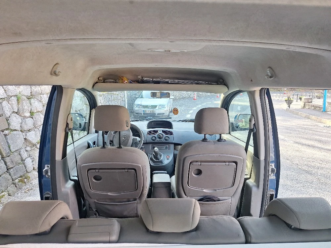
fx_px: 220
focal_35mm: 23
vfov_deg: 58.9
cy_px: 124
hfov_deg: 73.9
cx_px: 166
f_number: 1.8
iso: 40
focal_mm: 5.54
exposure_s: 1/116
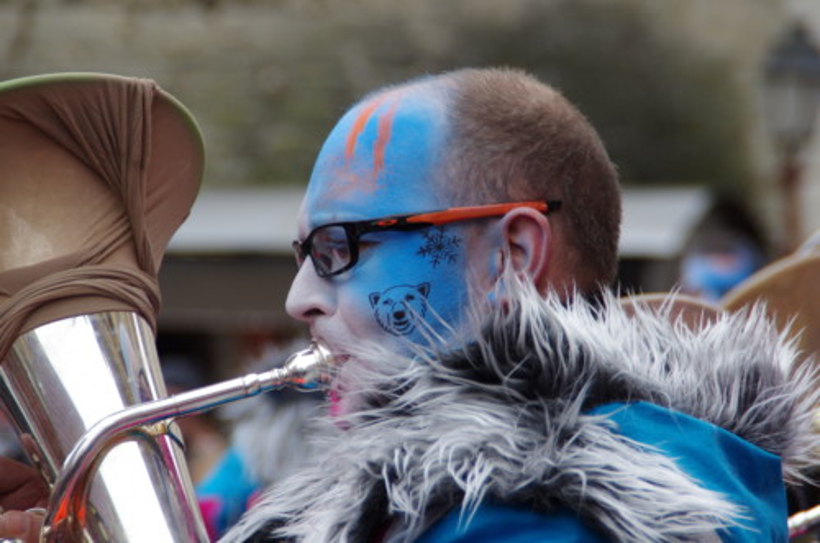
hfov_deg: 6.9
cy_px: 272
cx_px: 410
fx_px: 6818
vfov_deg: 4.6
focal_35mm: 300
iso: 800
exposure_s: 1/250
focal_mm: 200
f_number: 6.3
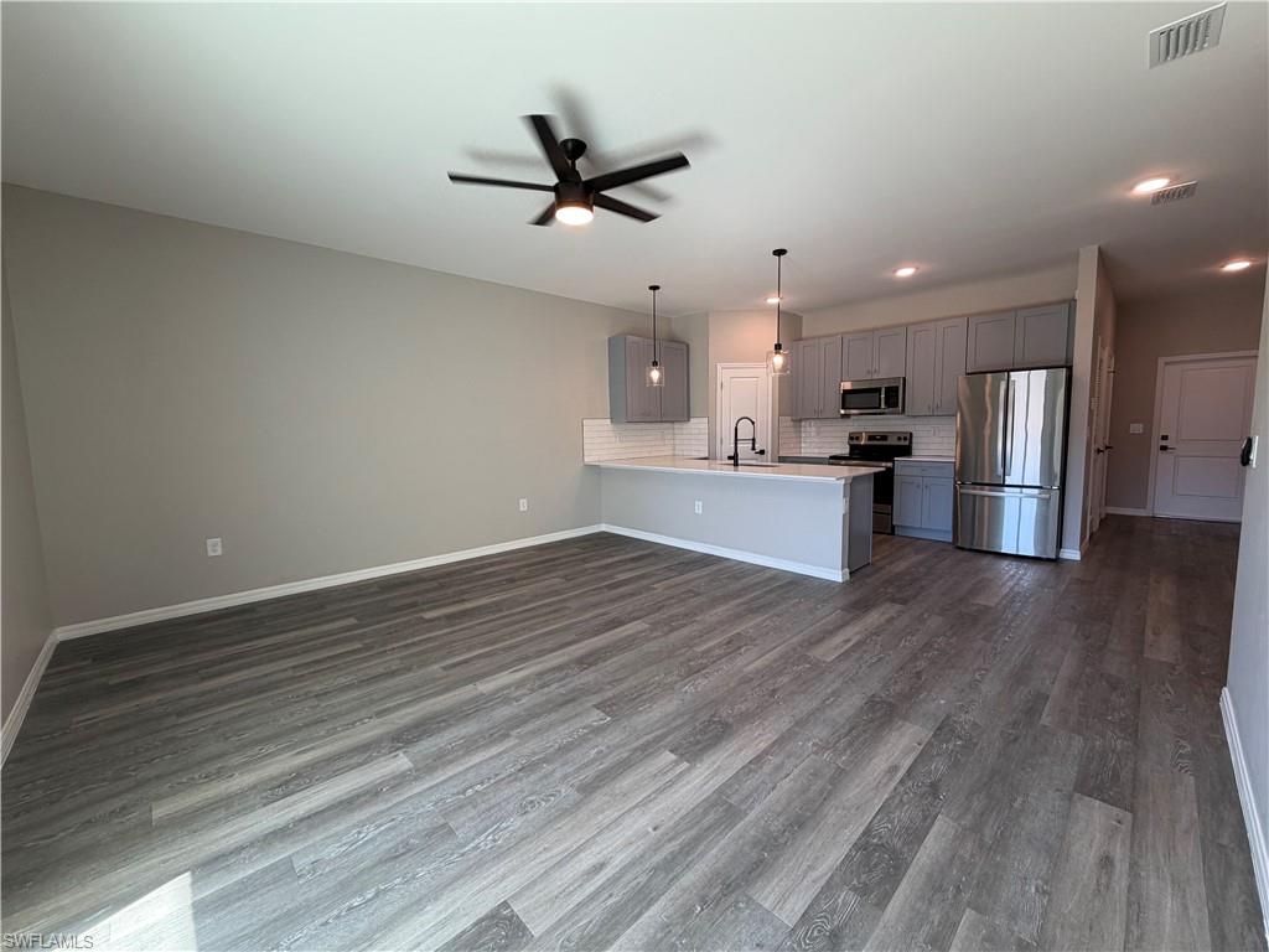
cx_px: 634
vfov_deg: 85.7
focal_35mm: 14
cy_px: 476
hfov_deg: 102.1
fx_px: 513
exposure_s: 1/120
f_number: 2.2
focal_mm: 2.22
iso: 125
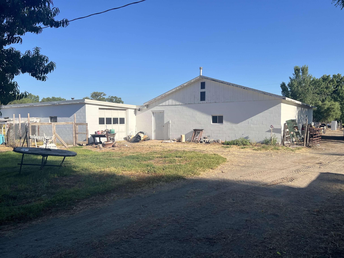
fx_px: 258
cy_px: 129
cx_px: 172
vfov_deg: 53.1
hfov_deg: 67.3
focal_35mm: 26
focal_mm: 5.7
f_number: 1.5
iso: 50
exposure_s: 1/4115
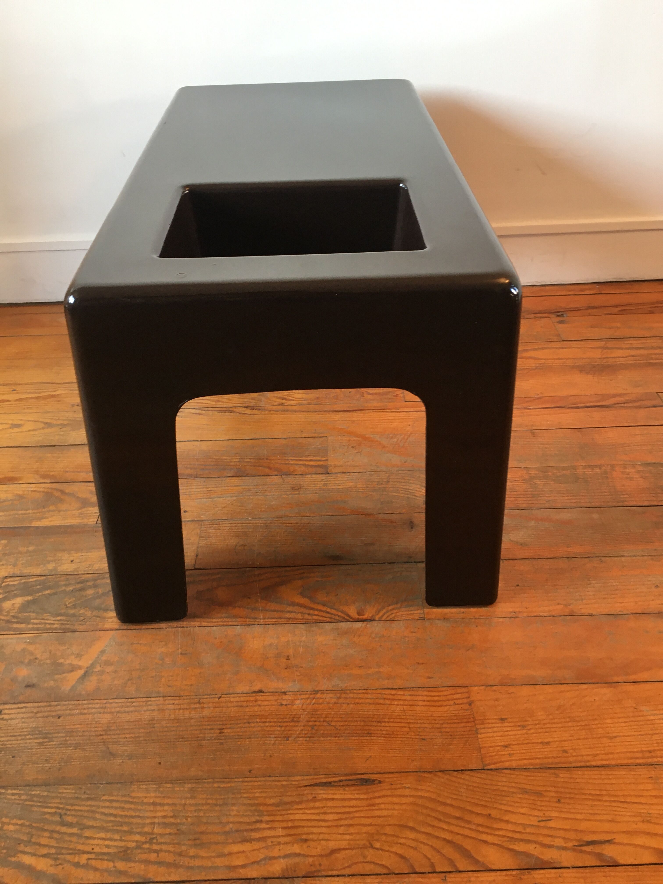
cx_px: 332
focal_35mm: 29
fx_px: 741
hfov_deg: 48.2
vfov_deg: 61.7
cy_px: 442
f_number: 2.2
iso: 80
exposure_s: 1/33
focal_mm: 4.15
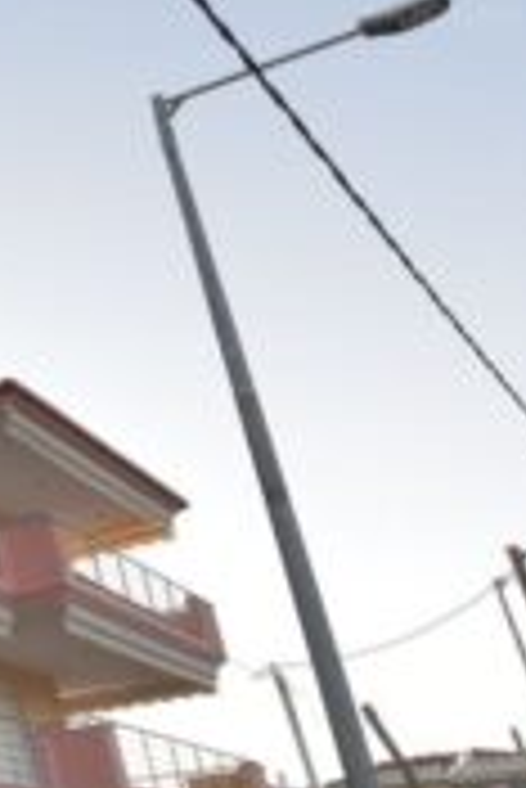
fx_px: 1115
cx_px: -495
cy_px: 518
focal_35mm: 51
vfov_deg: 38.5
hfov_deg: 18.5
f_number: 5.6
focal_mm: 14
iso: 640
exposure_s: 1/250
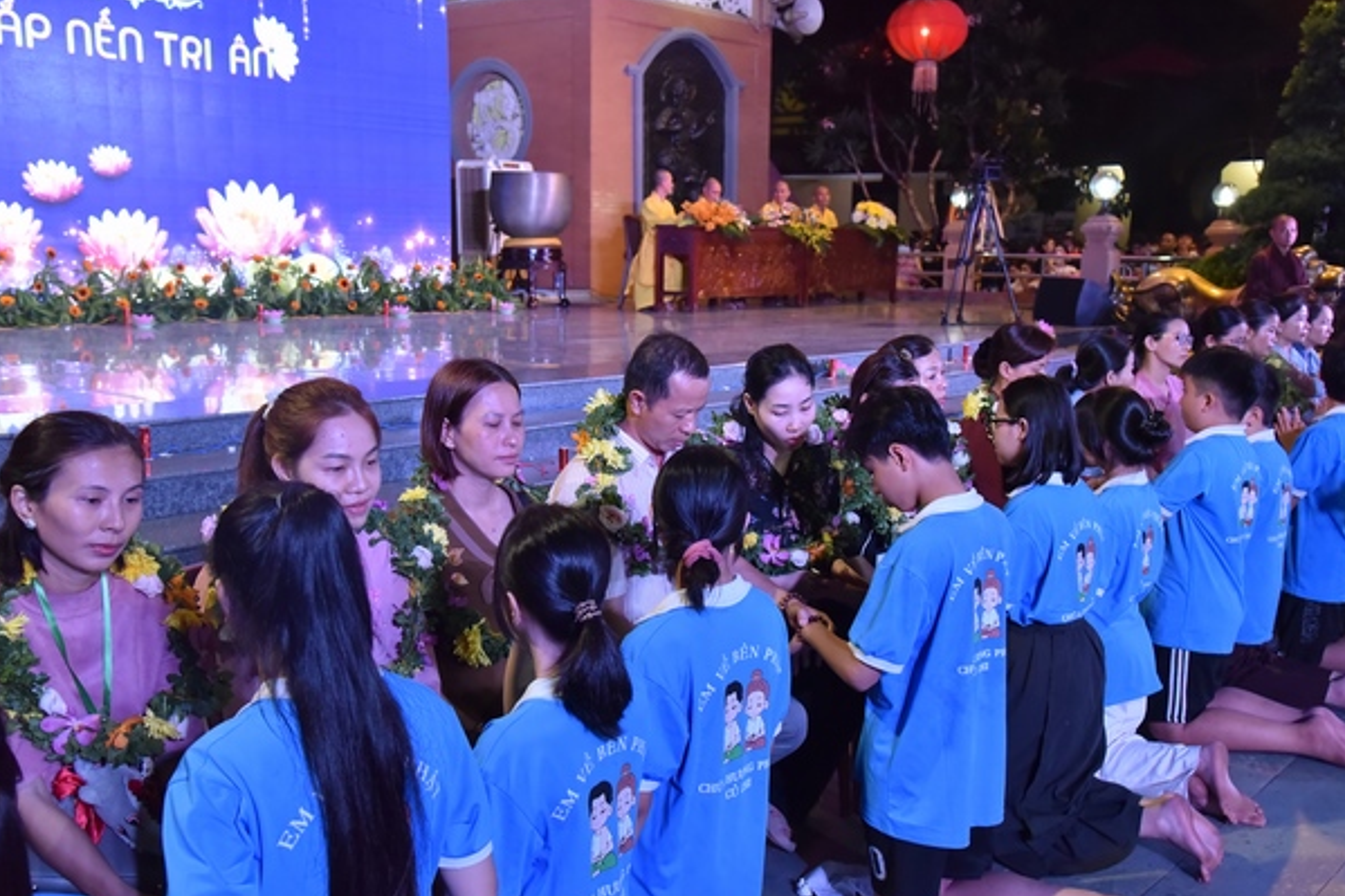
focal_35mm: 38
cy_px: 478
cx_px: 701
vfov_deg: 35.0
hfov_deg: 50.7
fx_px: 1419
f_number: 5.6
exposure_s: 1/125
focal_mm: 35
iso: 2500
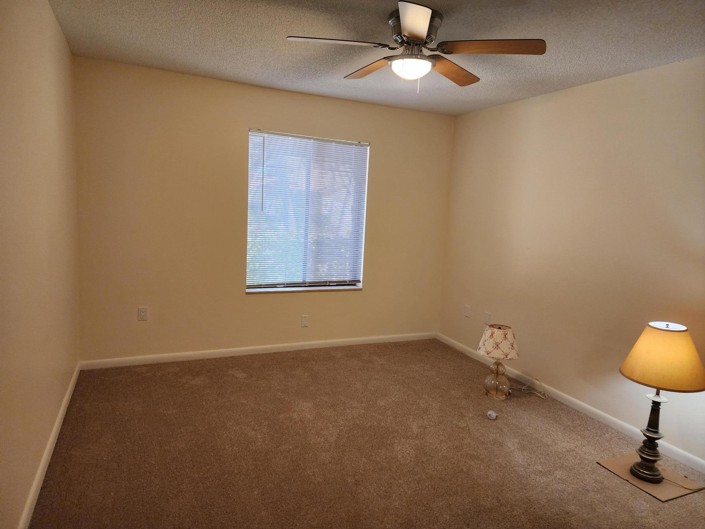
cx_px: 352
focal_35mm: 23
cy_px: 264
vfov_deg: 58.9
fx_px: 468
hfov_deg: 73.9
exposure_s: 1/120
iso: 500
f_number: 1.8
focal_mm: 6.4
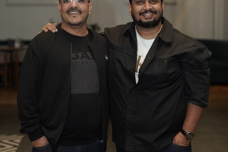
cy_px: 77
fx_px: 323
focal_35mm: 51
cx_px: 114
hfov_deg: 38.9
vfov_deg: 26.5
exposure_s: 1/200
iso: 800
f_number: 2
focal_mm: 50
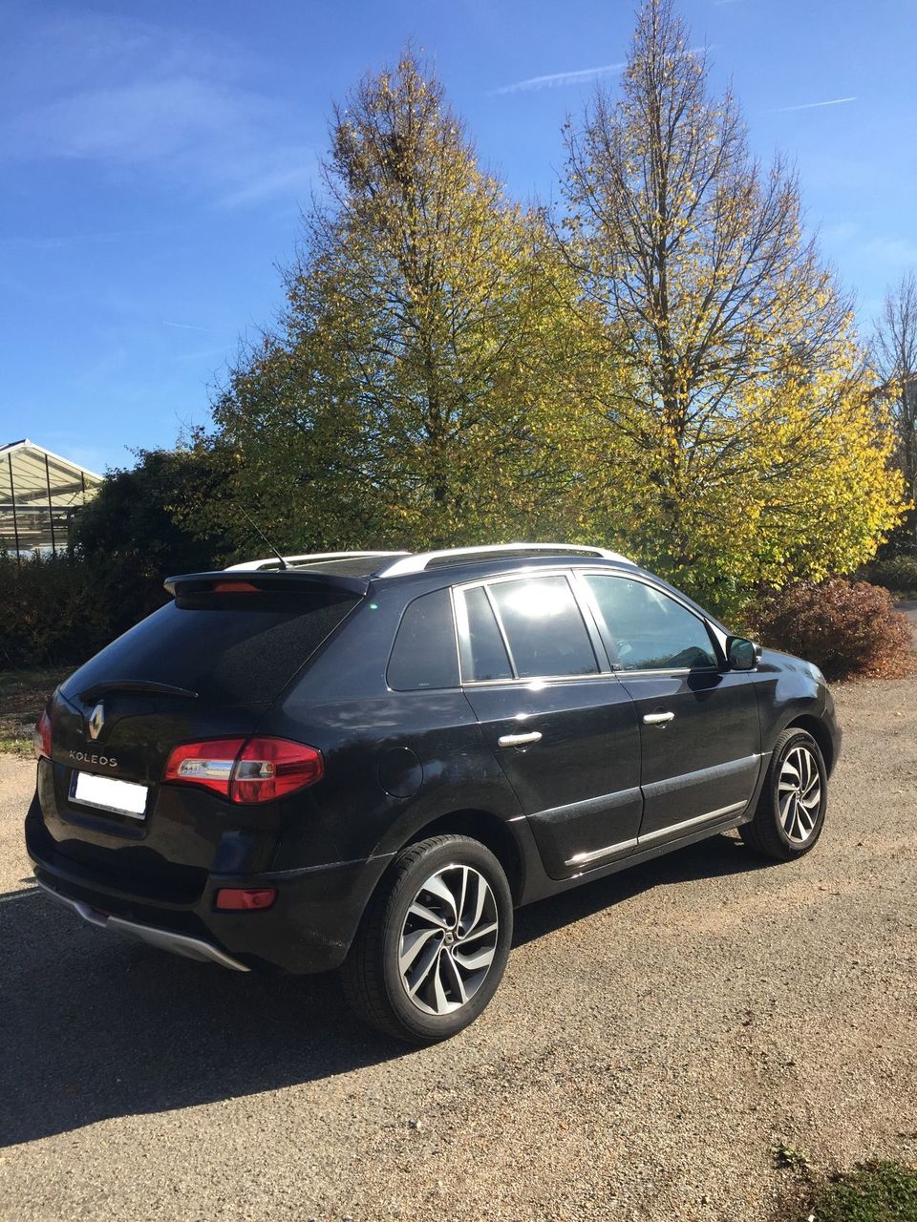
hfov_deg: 48.2
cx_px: 458
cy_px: 611
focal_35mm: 29
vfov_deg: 61.7
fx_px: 1024
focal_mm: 4.15
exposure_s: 1/1099
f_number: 2.2
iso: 32
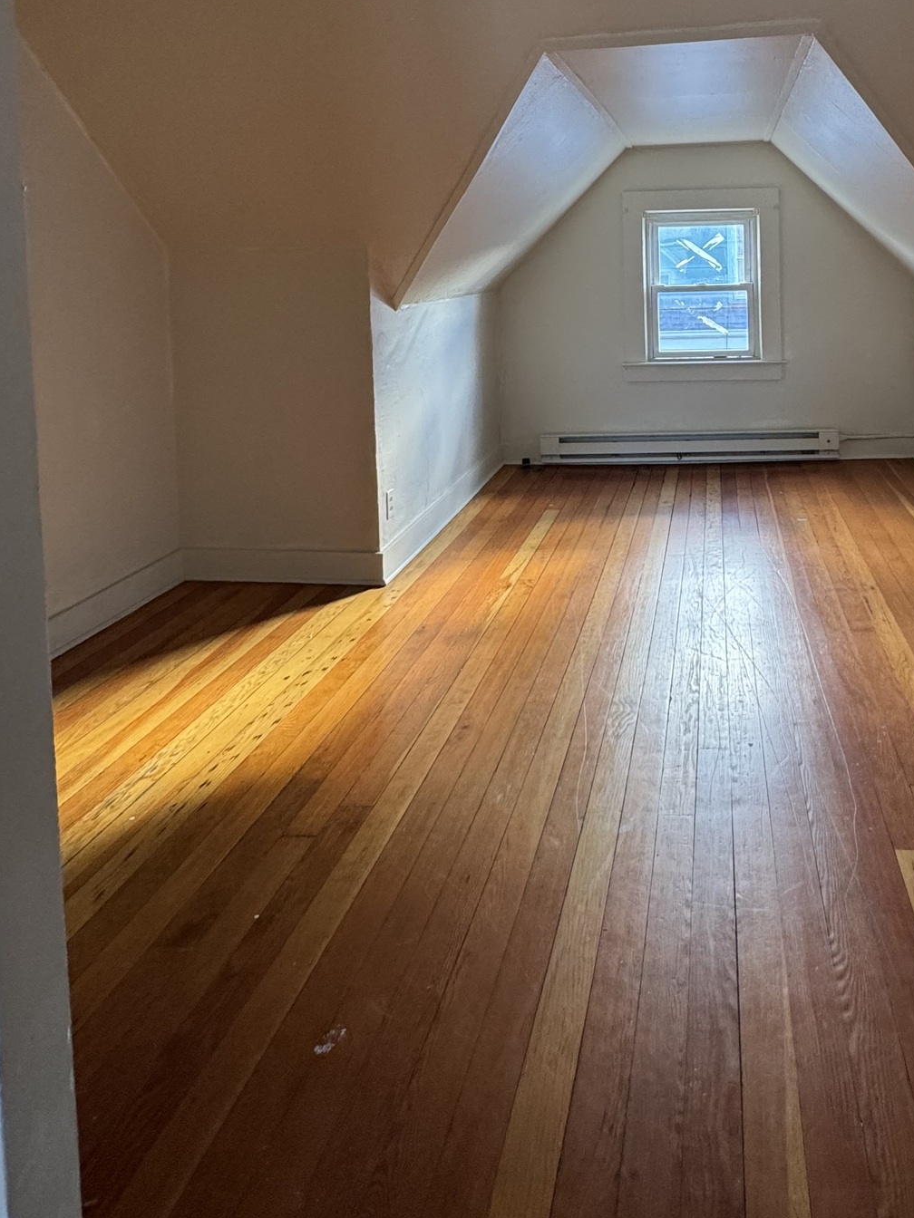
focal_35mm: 24
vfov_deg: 67.1
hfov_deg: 54.6
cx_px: 666
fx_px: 845
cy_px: 306
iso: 320
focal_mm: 2.22
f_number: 2.2
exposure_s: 1/120
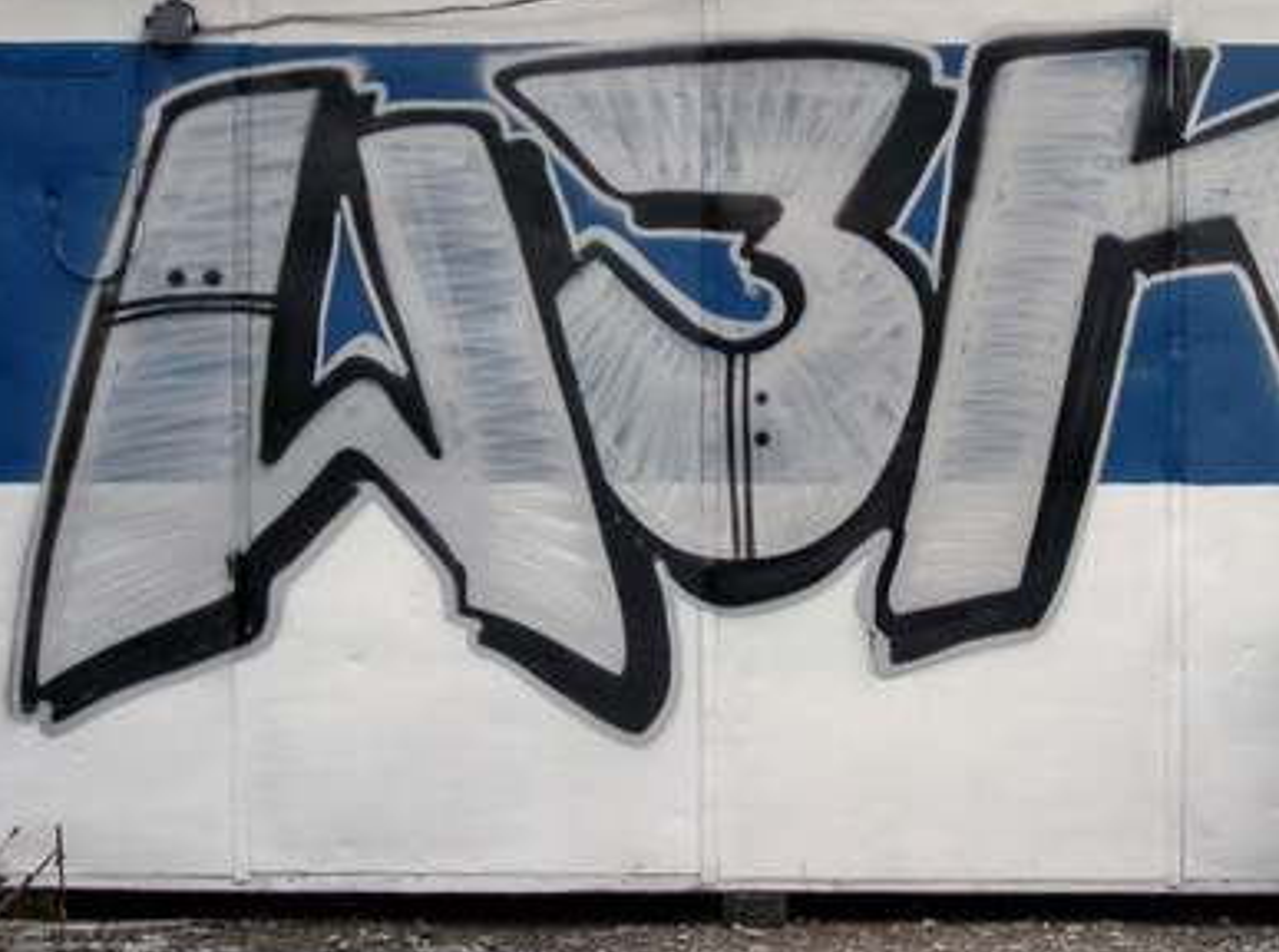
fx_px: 5858
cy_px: 395
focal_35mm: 159
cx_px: 763
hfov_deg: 12.5
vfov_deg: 9.3
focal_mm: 22.8
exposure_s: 1/160
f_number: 4.8
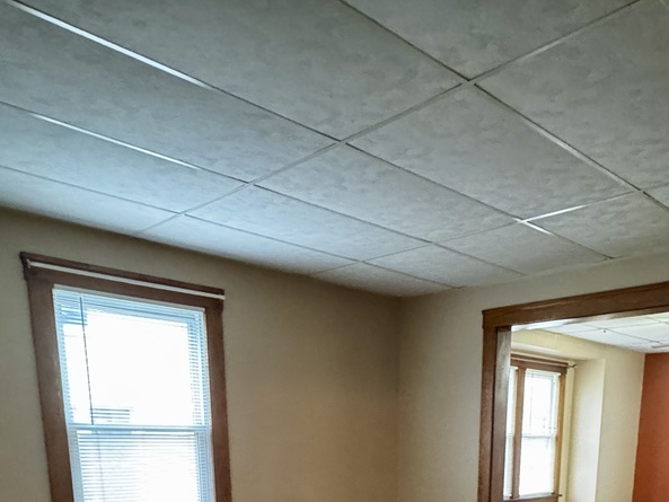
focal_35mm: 34
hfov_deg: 53.6
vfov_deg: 34.2
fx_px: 657
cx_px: 396
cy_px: 593
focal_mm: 2.22
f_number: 2.2
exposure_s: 1/40
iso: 1000
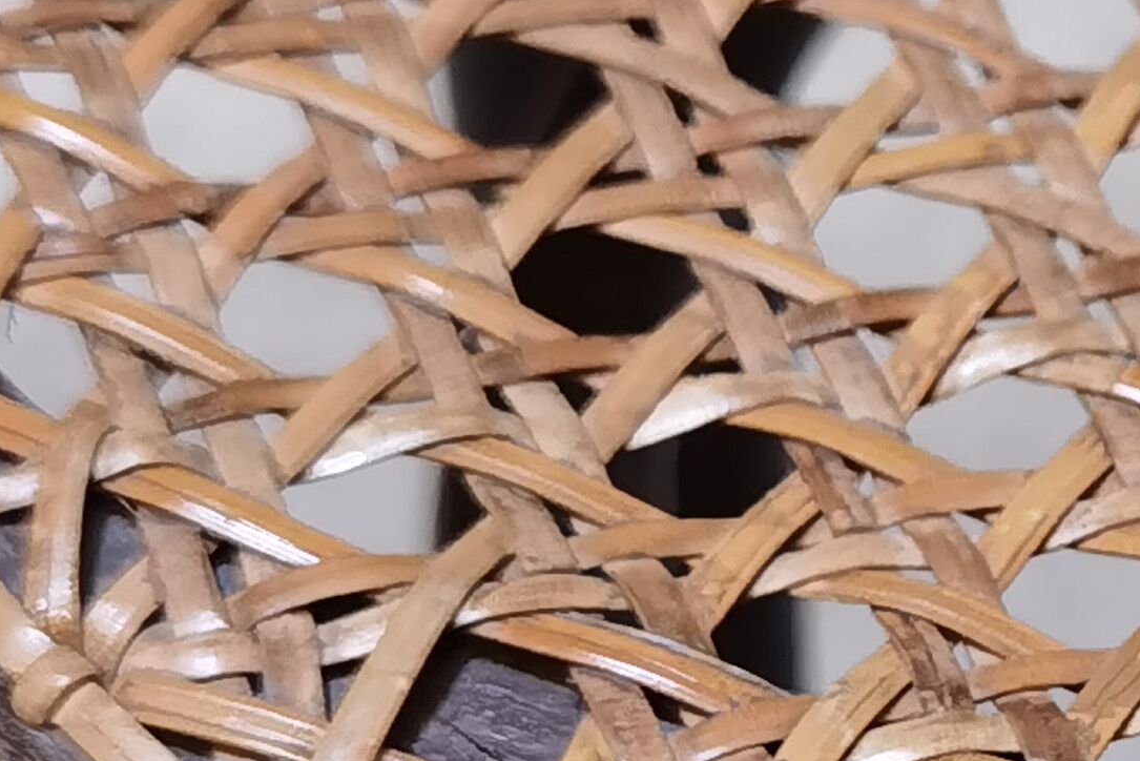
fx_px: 4973
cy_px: 738
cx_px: 1662
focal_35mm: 157
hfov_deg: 12.5
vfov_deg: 8.7
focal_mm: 6.71
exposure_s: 1/50
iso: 250
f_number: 1.9
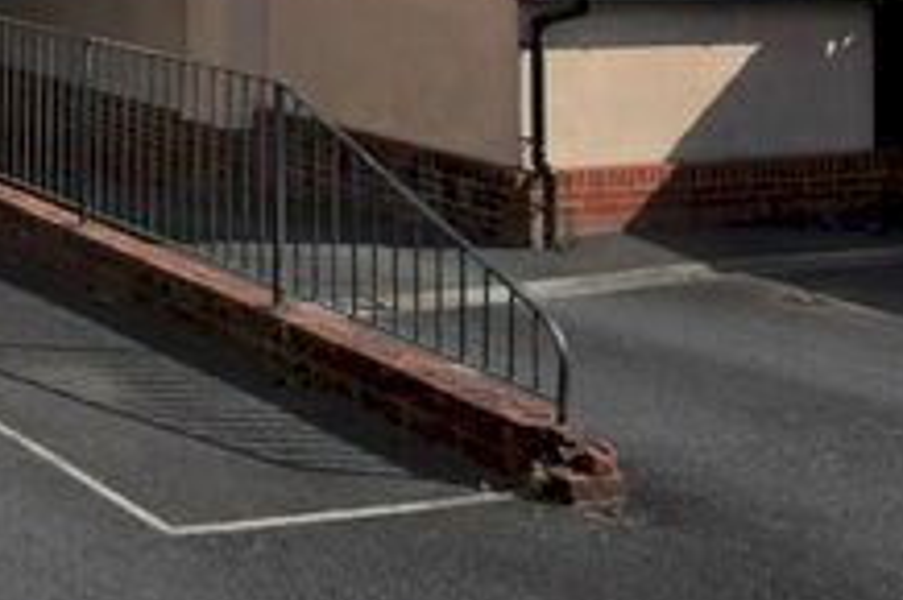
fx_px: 1569
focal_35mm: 63
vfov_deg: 19.6
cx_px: -452
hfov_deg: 24.7
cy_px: -221
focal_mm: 13
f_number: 11
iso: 200
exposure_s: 1/500
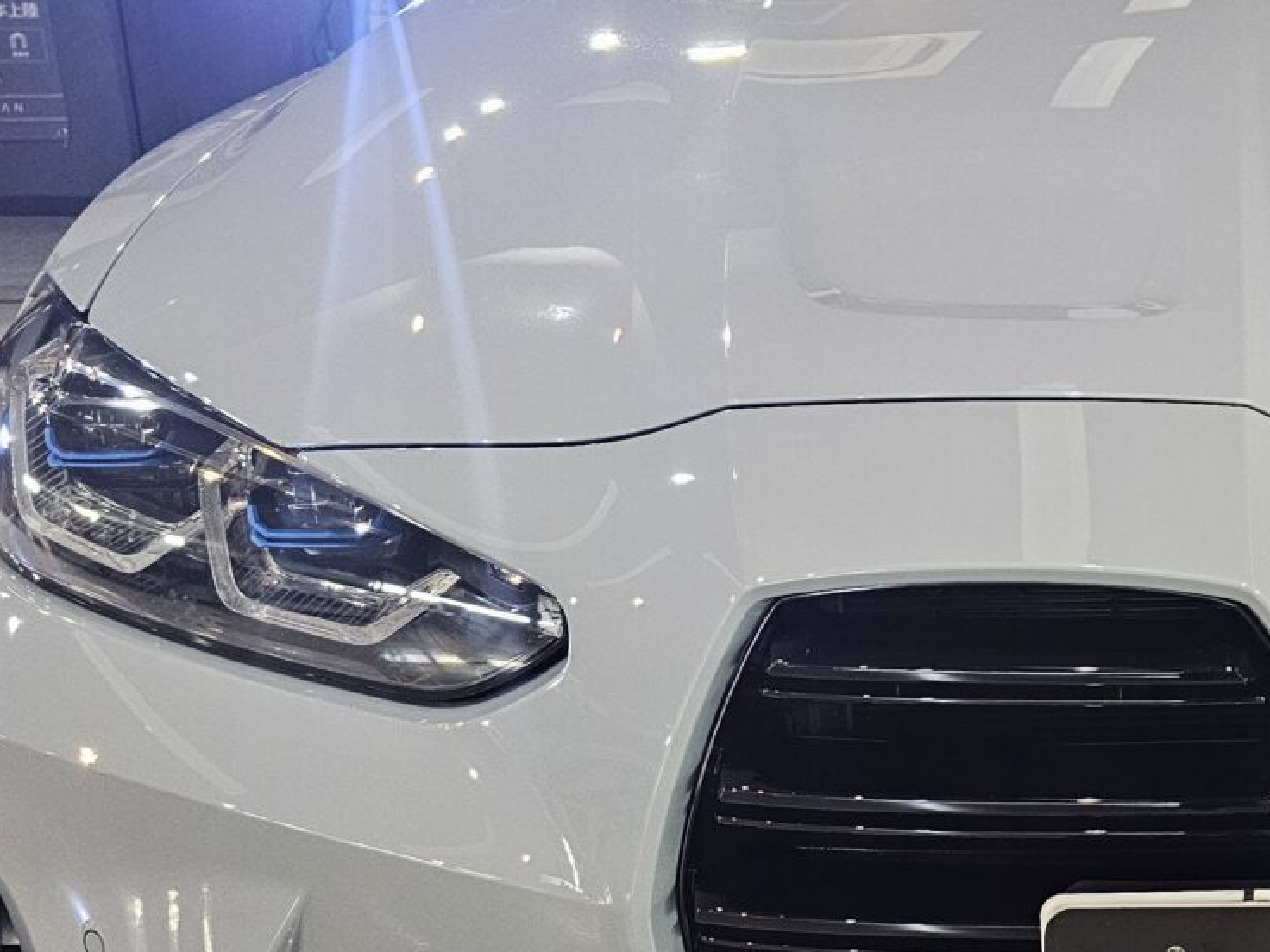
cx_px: 1386
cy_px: 459
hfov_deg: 29.2
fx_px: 2201
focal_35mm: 60
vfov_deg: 24.4
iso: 400
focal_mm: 6.3
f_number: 1.7
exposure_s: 1/100
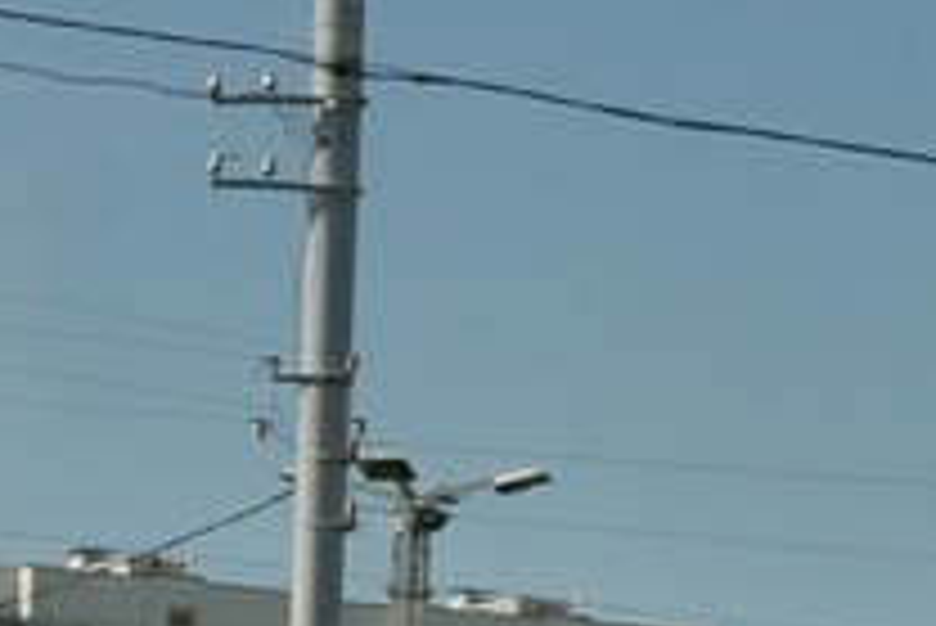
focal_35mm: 216
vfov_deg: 6.3
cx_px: 1917
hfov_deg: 8.9
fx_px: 5620
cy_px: 1061
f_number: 6.3
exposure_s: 1/2000
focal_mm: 30
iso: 400
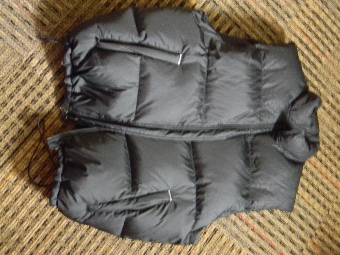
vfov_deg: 30.9
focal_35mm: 47
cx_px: 170
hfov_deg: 40.4
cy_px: 128
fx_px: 462
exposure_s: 1
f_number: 3.9
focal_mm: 8.6
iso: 200
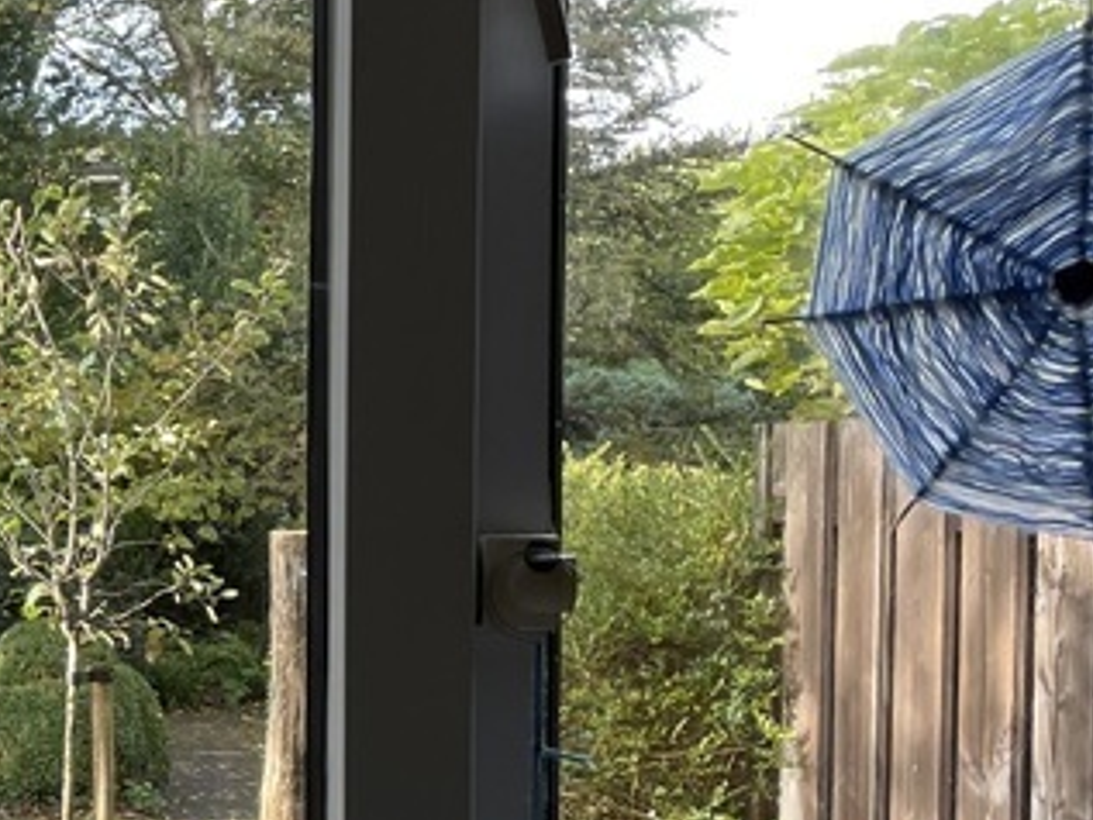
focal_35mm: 84
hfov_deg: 21.4
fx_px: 2653
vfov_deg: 17.4
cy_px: 651
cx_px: -262
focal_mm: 4.2
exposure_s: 1/122
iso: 32
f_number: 1.6
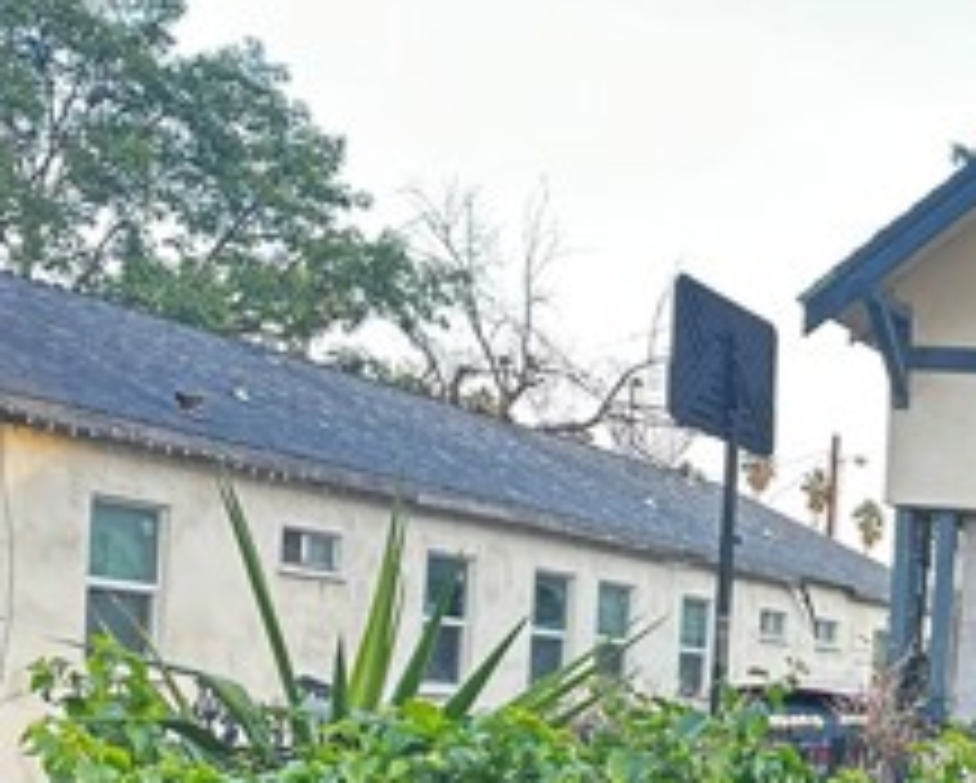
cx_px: 1327
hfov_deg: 23.7
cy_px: 760
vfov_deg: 21.5
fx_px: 1995
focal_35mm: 69
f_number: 1.78
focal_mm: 6.86
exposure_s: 1/147
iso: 100
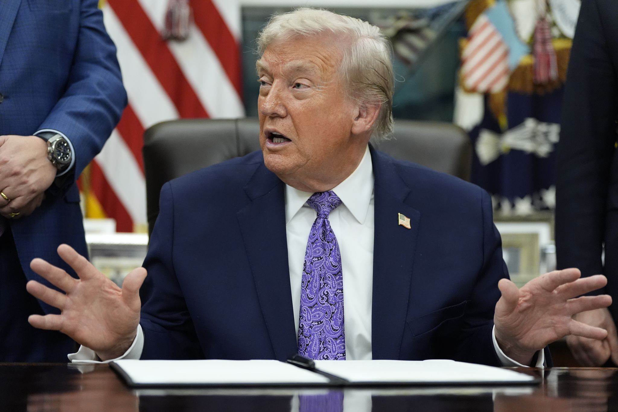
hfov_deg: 24.8
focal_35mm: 82
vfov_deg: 16.6
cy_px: 206
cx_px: 309
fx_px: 1407
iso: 4000
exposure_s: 1/250
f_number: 2.8
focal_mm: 82
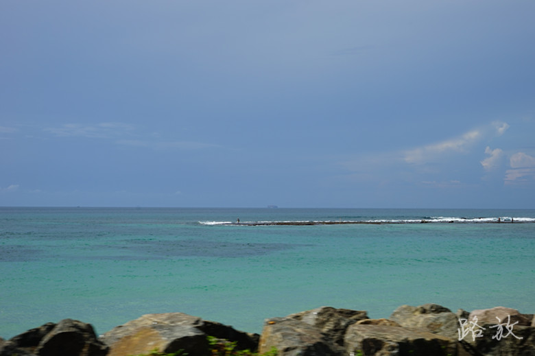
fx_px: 1025
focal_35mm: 69
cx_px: 268
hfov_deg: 29.3
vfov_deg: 19.7
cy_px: 178
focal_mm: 69
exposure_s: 1/250
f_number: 11
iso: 100
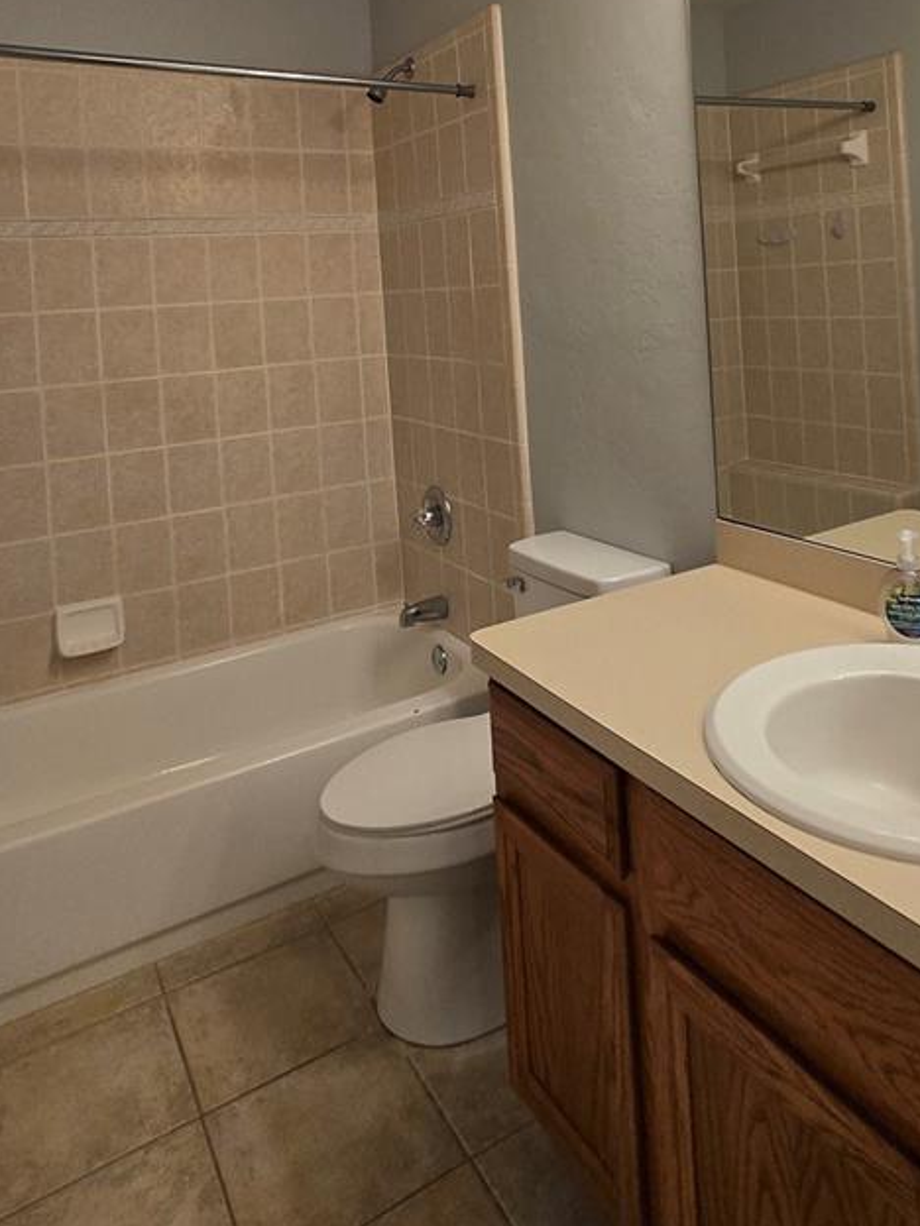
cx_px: 523
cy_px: 303
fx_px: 886
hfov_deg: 54.7
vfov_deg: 65.1
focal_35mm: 25
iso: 64
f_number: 2.2
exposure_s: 1/60
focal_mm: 1.7
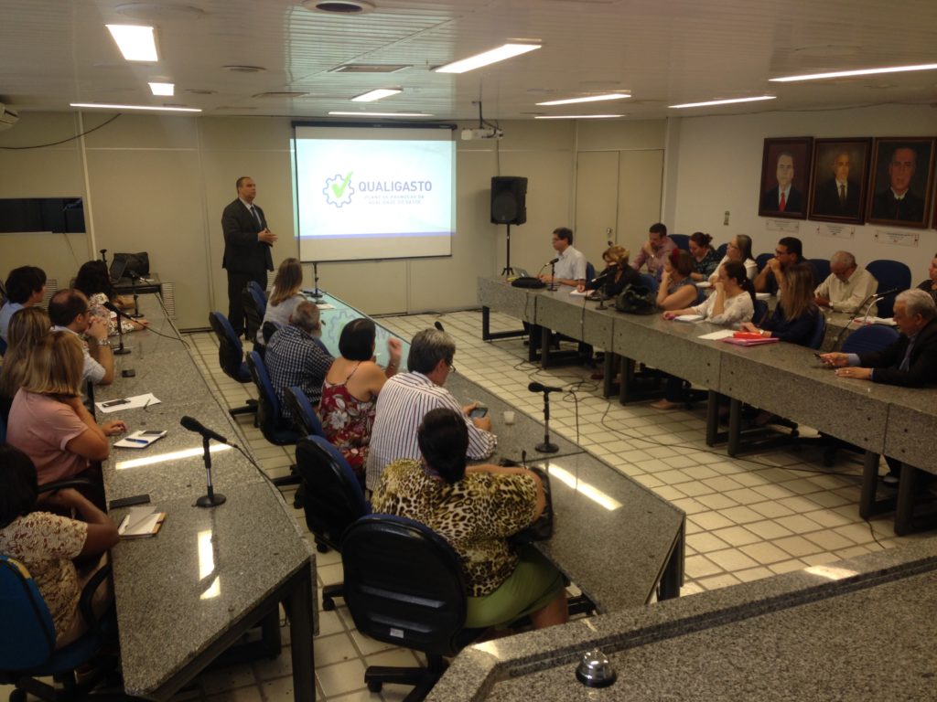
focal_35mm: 33
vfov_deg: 42.9
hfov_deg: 55.4
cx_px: 468
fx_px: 893
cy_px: 351
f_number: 2.4
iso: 50
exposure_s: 1/30
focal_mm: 4.12
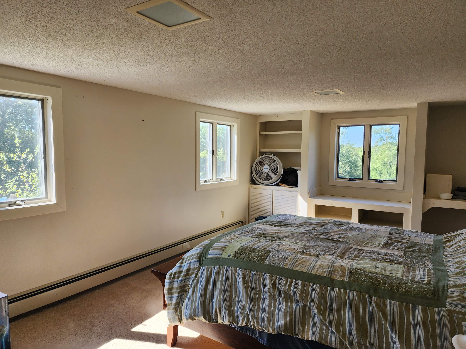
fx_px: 310
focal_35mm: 23
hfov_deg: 73.9
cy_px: 174
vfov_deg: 58.9
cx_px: 233
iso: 64
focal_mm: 6.4
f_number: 1.8
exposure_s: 1/180
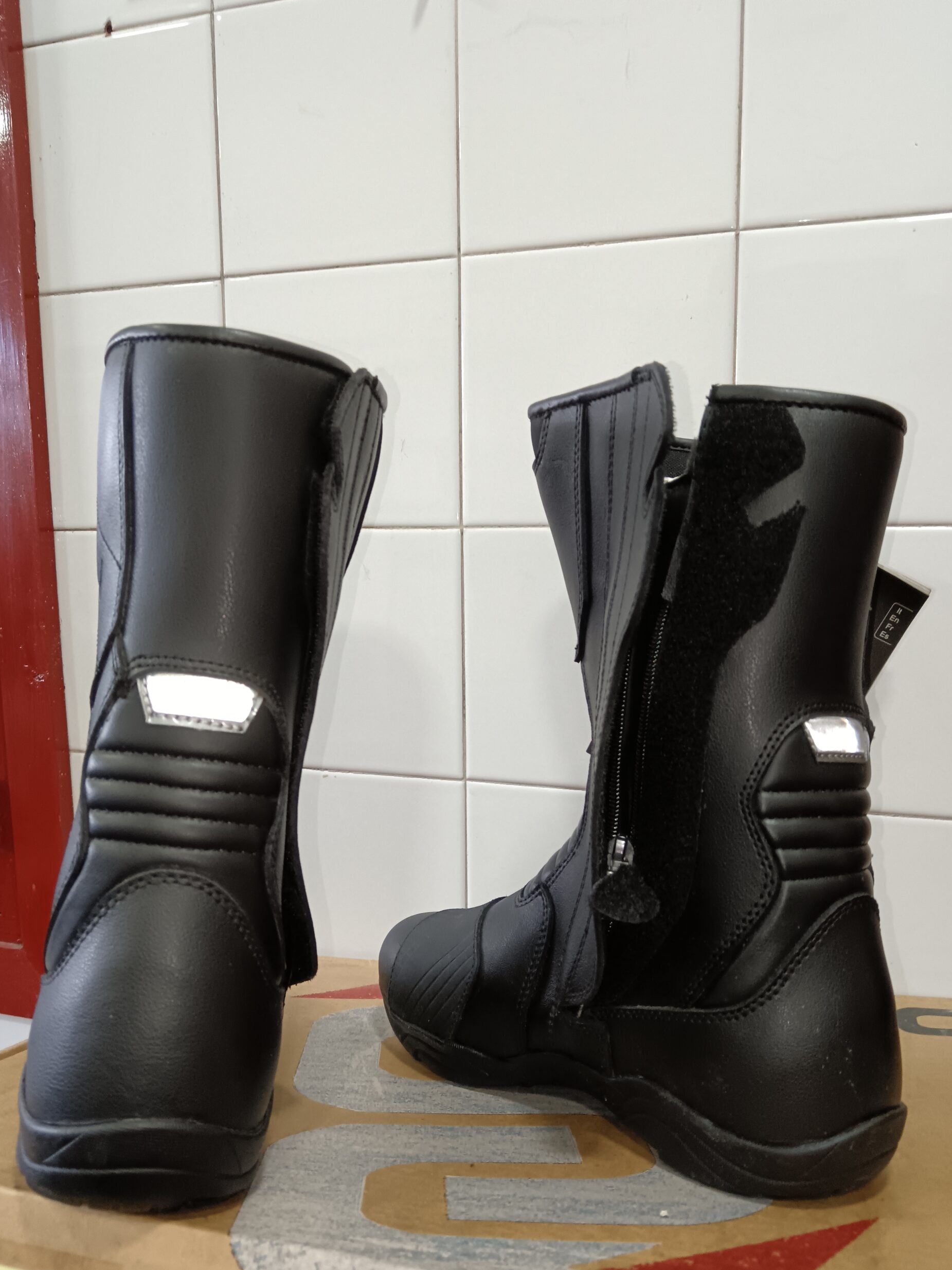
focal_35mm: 28
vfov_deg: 63.4
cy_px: 656
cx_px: 465
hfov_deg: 49.7
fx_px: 1027
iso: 850
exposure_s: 1/25
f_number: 1.9
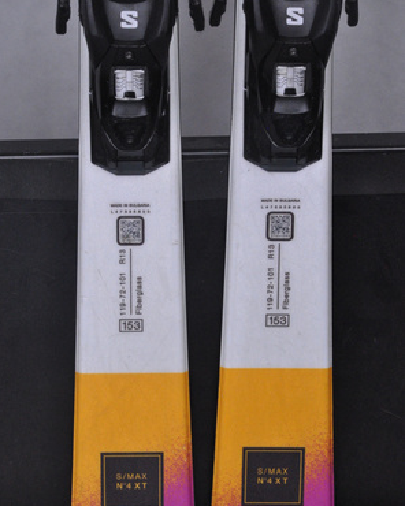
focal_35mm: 146
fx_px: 2181
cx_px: 202
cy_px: 282
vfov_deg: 13.2
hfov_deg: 10.6
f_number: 9.5
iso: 3200
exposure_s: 1/125
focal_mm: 85
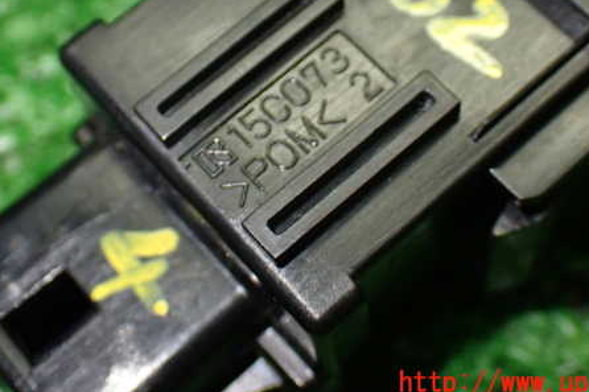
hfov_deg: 28.9
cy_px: 103
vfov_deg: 19.3
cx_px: 301
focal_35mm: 70
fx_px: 1145
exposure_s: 1/200
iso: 800
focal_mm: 9.01
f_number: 3.2
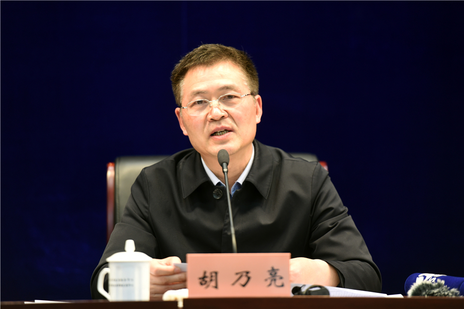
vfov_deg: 6.9
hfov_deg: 10.3
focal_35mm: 200
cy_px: 154
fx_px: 2578
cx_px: 232
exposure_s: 1/60
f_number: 2.8
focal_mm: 200
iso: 1000
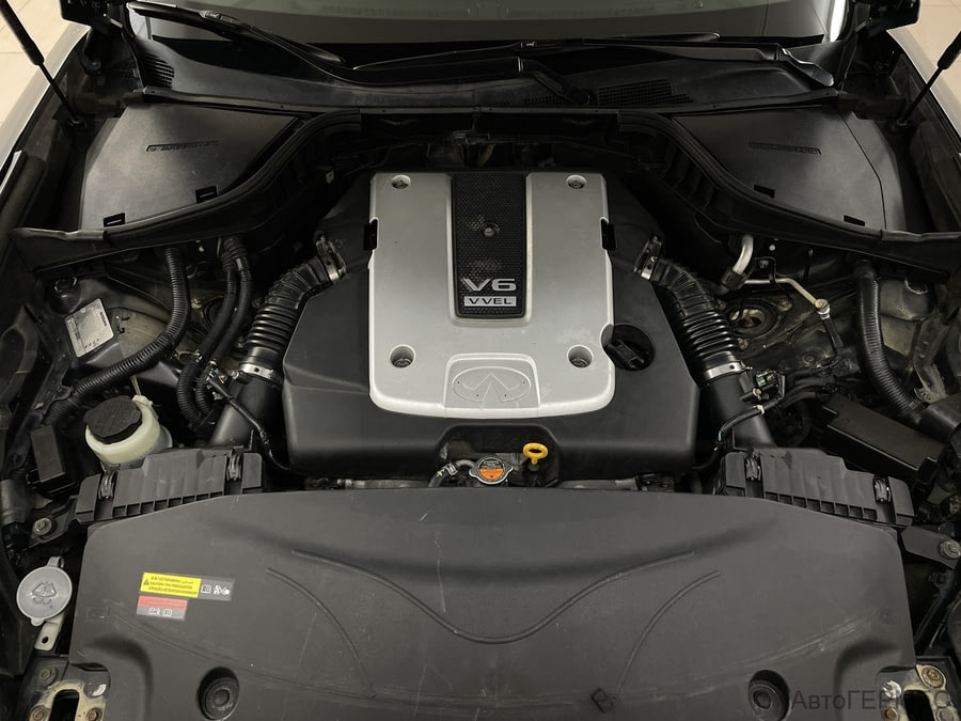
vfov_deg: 53.1
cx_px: 480
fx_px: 722
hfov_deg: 67.3
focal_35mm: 26
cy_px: 360
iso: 125
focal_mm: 4.2
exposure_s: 1/100
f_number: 1.6
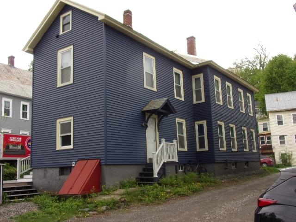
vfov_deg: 42.9
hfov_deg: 55.4
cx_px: 148
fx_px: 282
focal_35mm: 33
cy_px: 111
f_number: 3.7
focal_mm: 5.9
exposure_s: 1/105
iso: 80
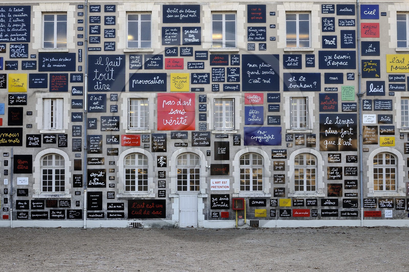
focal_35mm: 29
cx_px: 204
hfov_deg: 63.7
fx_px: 329
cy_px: 136
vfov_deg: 44.9
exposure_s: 1/125
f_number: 5.6
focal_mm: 29
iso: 200
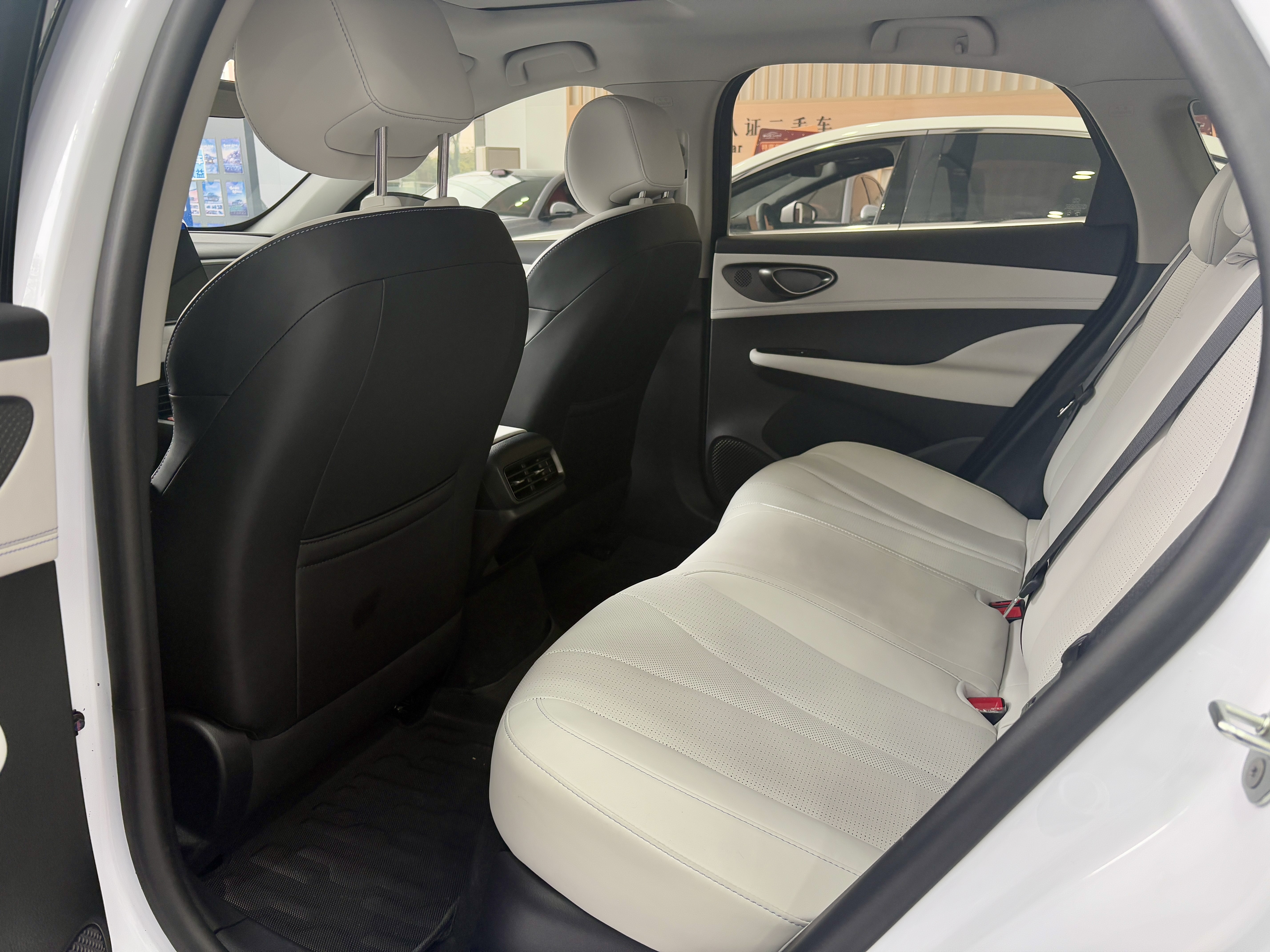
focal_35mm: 26
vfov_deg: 53.1
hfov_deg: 67.3
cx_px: 635
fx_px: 954
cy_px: 476
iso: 125
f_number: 1.6
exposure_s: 1/62
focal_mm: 5.96
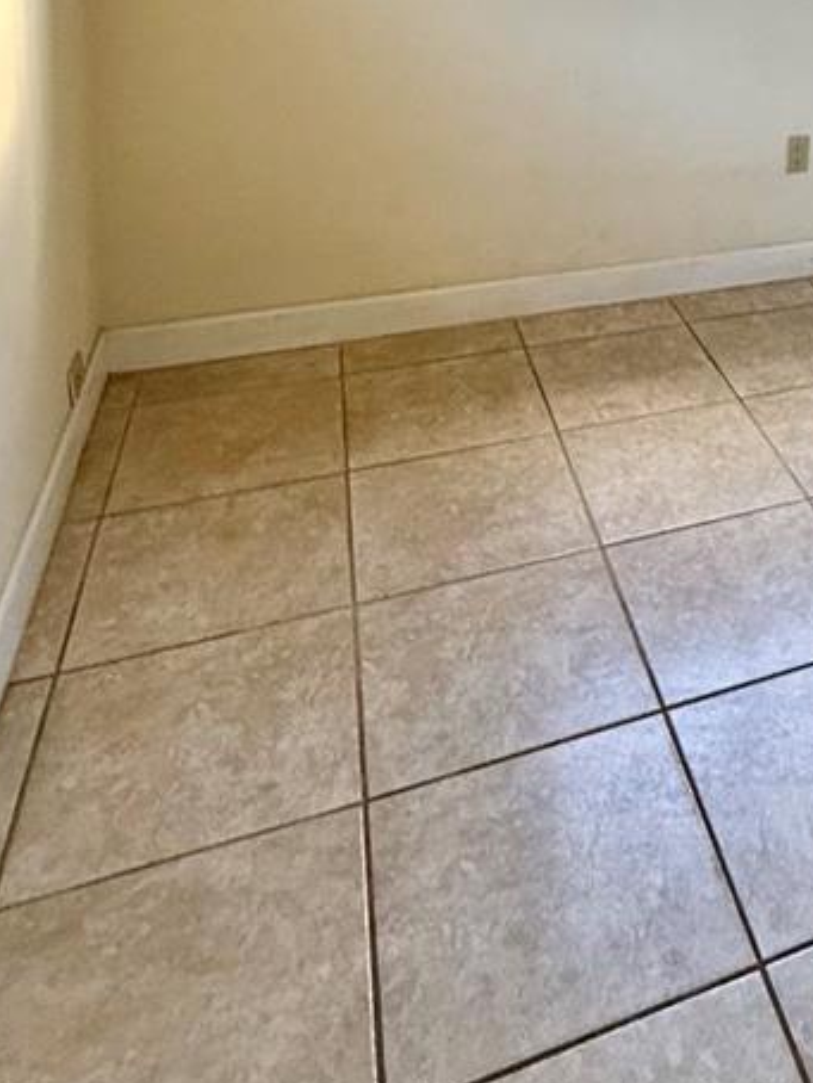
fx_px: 1158
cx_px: 854
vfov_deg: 42.4
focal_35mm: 37
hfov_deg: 34.4
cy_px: -29
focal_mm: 2.22
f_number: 2.2
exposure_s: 1/120
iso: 400
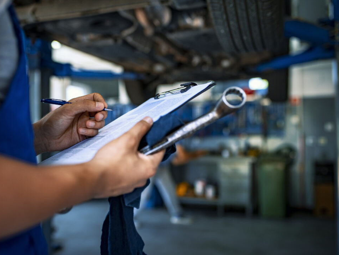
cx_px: 159
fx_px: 372
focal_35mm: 38
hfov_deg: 48.9
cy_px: 127
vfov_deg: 37.7
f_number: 2
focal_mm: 35
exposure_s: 1/200
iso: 200
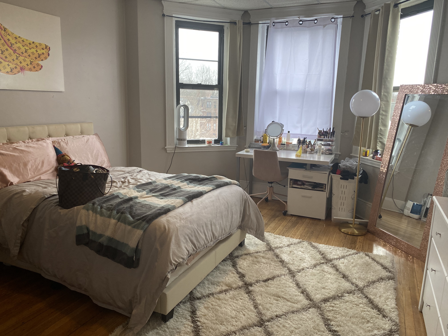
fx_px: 336
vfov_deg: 53.1
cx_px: 224
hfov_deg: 67.3
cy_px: 168
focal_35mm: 26
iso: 125
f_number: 1.8
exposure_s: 1/120
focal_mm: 4.25
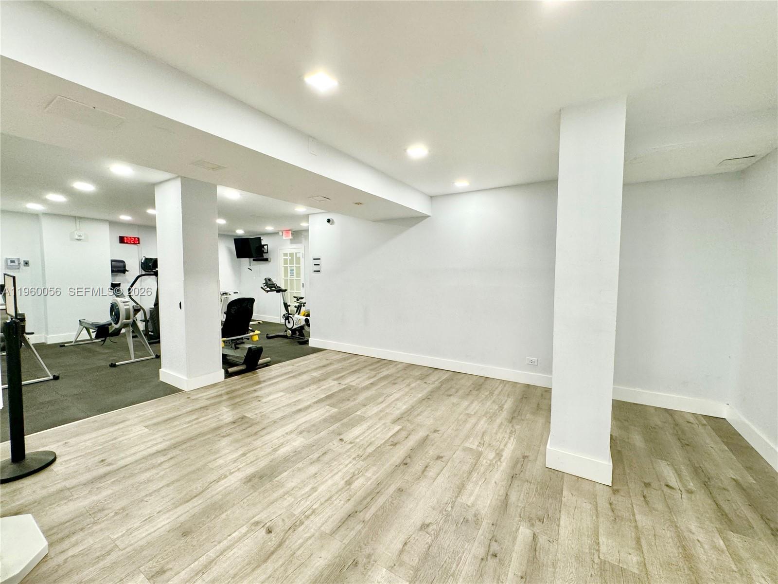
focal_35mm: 14
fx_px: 315
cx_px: 389
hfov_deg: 102.1
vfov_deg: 85.7
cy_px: 292
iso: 200
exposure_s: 1/120
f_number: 2.2
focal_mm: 2.22
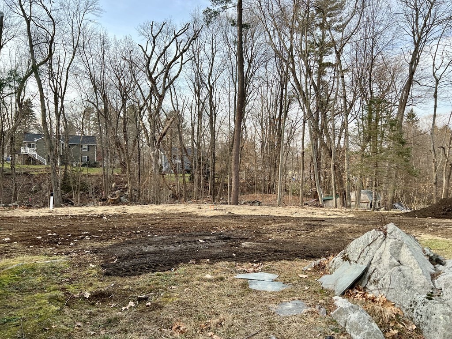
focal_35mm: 26
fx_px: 339
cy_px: 170
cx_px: 226
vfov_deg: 53.1
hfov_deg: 67.3
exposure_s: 1/797
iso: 50
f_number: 1.5
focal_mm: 5.7
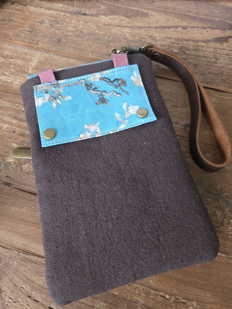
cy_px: 154
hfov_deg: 58.9
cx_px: 116
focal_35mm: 23
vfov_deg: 73.9
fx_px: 206
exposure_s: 1/60
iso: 1000
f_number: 1.8
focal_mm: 5.4
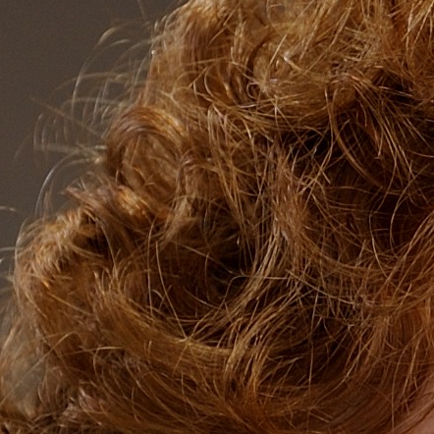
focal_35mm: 1298
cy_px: 1324
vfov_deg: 1.3
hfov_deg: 1.3
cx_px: 606
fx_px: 18413
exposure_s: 1/125
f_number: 4.5
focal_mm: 105
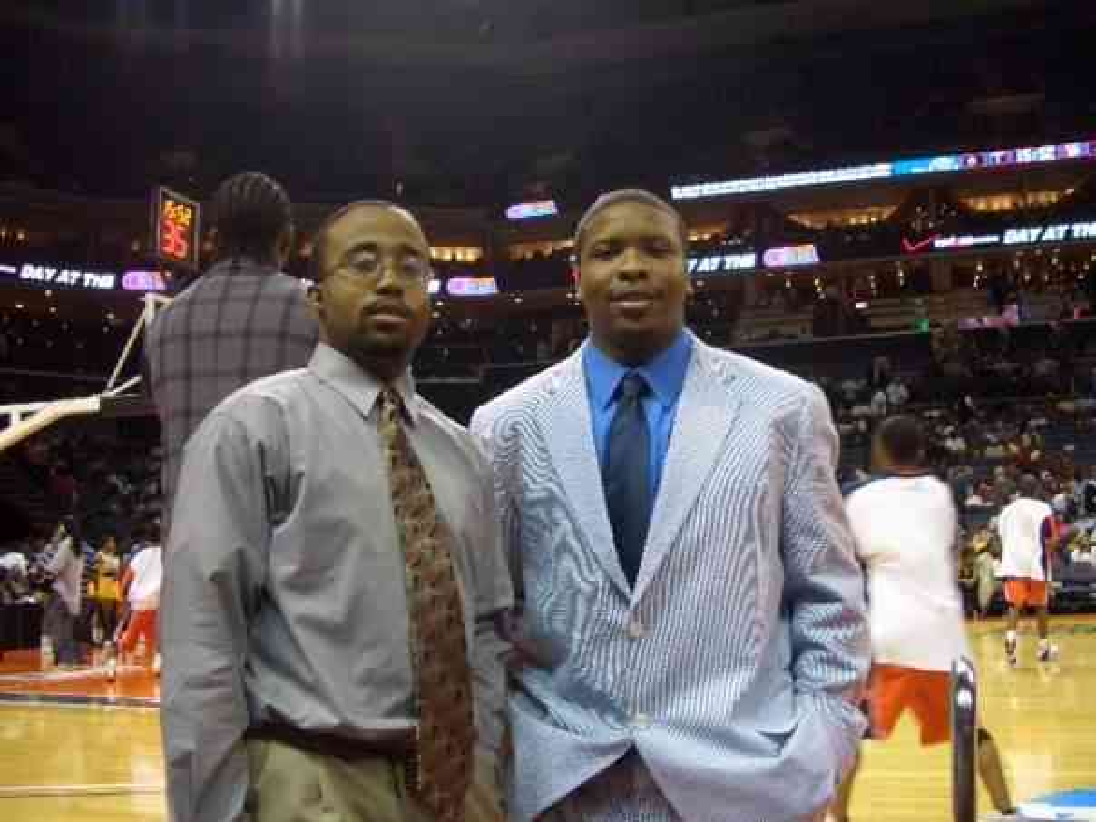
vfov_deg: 40.7
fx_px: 1108
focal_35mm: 35
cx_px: 548
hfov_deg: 52.6
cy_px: 411
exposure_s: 1/50
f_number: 2.6
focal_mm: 5.8
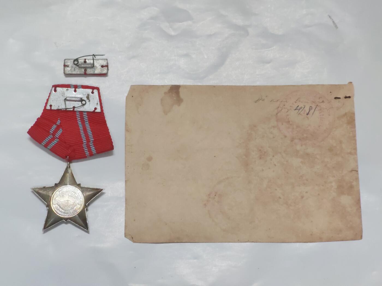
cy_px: 143
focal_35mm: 68
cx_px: 191
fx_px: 750
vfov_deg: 21.6
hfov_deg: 28.6
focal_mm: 8.67
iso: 800
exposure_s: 1/33
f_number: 2.4
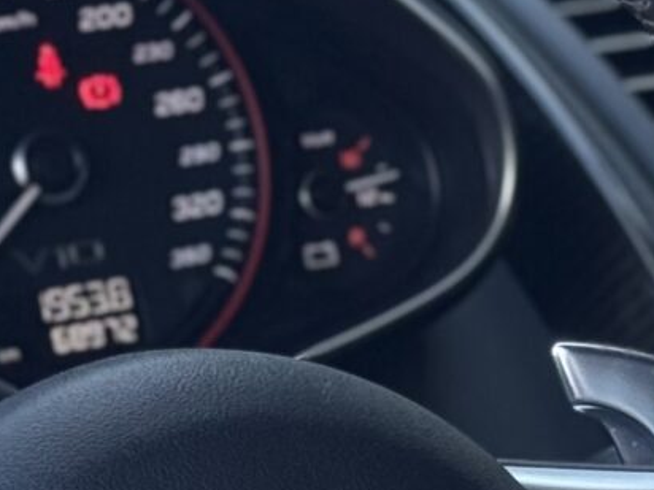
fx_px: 5630
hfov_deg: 6.6
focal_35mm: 298
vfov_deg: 5.0
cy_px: 717
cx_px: 649
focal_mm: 6.76
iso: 125
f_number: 1.78
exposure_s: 1/158
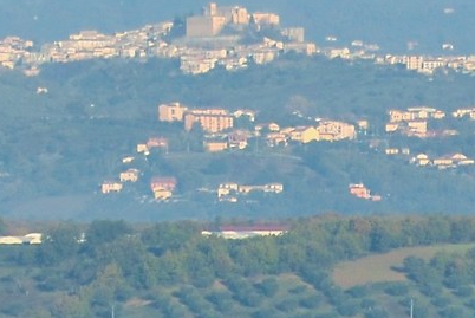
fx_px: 6498
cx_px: 523
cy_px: 583
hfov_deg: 4.2
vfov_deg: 2.8
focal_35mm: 492
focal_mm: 55
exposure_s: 1/250
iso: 200
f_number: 10
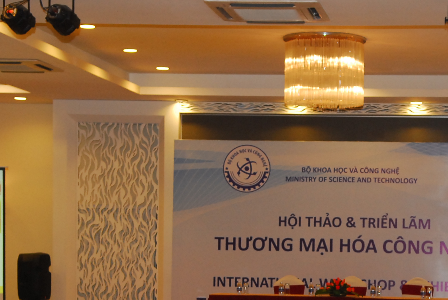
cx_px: 349
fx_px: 1358
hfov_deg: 18.6
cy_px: 333
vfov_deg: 12.4
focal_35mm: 109
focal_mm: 32
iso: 400
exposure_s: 1/60
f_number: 3.5
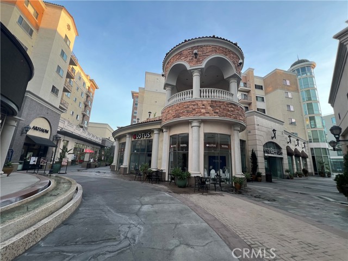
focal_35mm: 13
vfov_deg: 89.9
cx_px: 174
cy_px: 130
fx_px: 131
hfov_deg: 106.2
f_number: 1.8
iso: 40
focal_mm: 1.57
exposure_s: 1/99
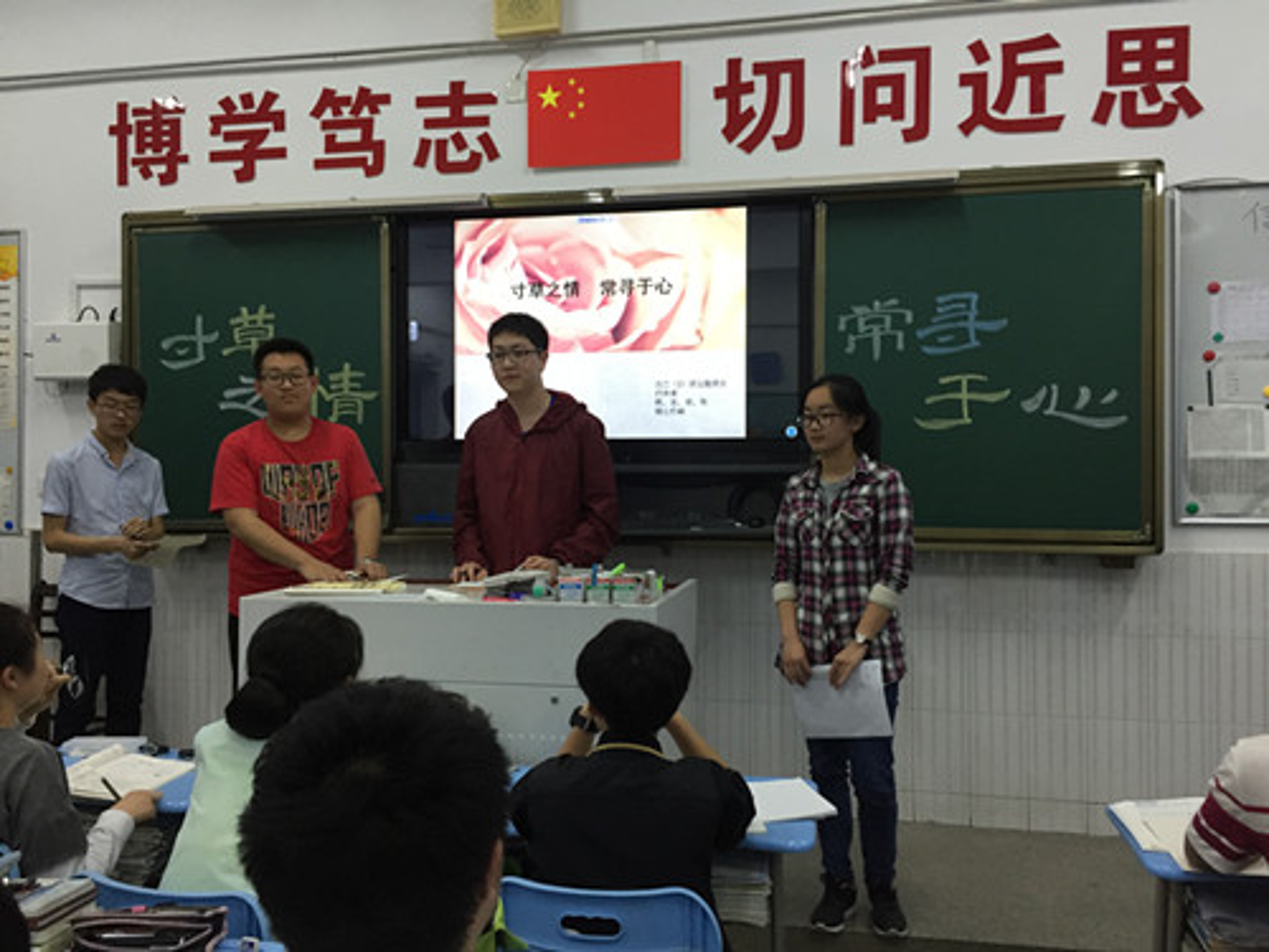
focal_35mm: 29
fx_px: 1063
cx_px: 634
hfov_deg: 61.7
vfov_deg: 48.2
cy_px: 476
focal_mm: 4.15
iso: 160
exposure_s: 1/33
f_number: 2.2
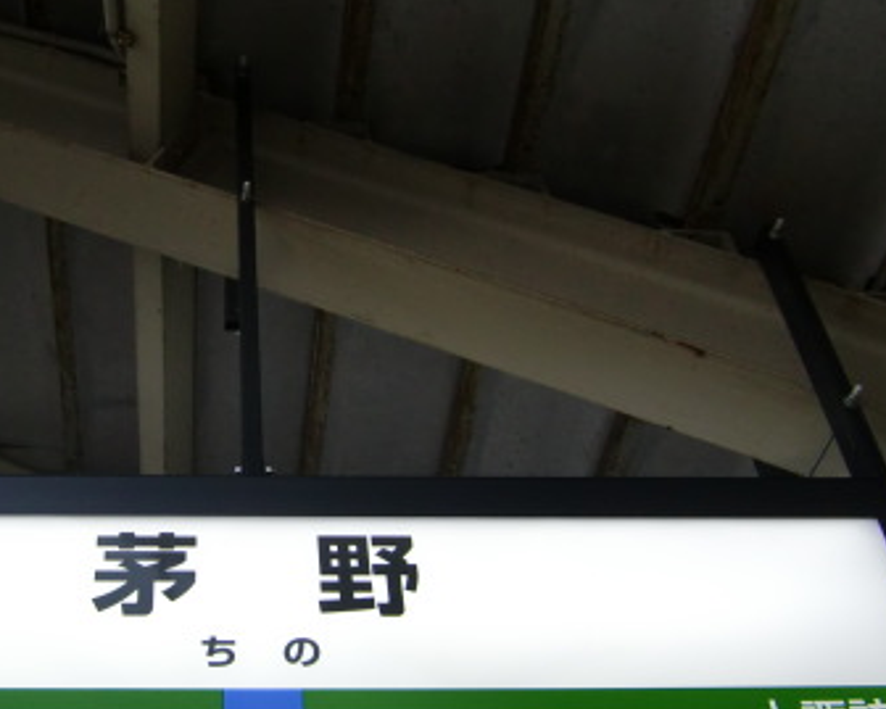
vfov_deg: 29.0
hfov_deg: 35.4
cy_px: 456
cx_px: 245
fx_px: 1364
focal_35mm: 52
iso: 100
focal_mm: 4.9
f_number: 2.6
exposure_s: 1/60
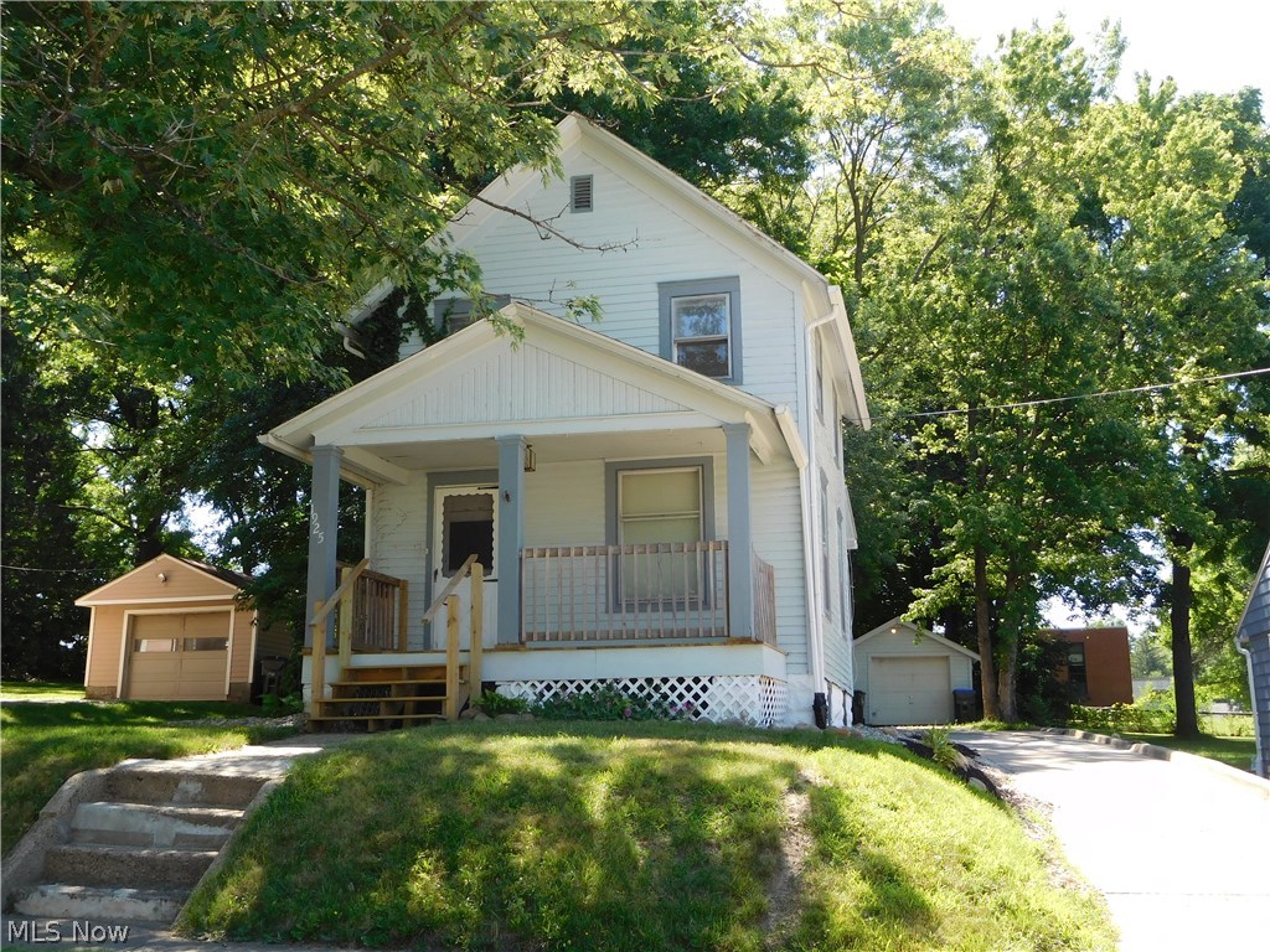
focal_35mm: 35
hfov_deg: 52.6
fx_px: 1284
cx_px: 635
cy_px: 476
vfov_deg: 40.7
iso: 125
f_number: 3.8
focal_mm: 6.2
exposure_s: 1/250
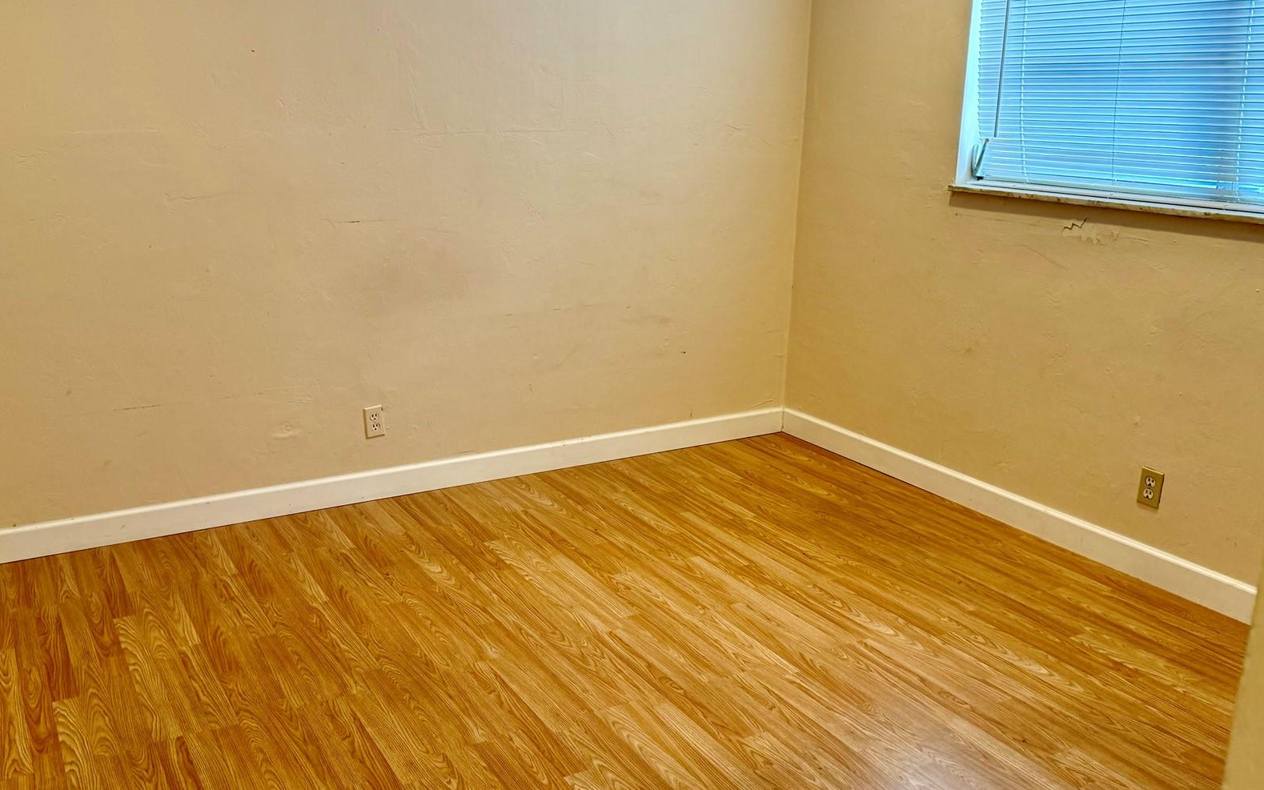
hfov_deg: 57.9
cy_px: 391
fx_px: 1137
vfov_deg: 38.3
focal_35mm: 33
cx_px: 535
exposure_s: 1/60
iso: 125
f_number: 1.78
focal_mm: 6.76
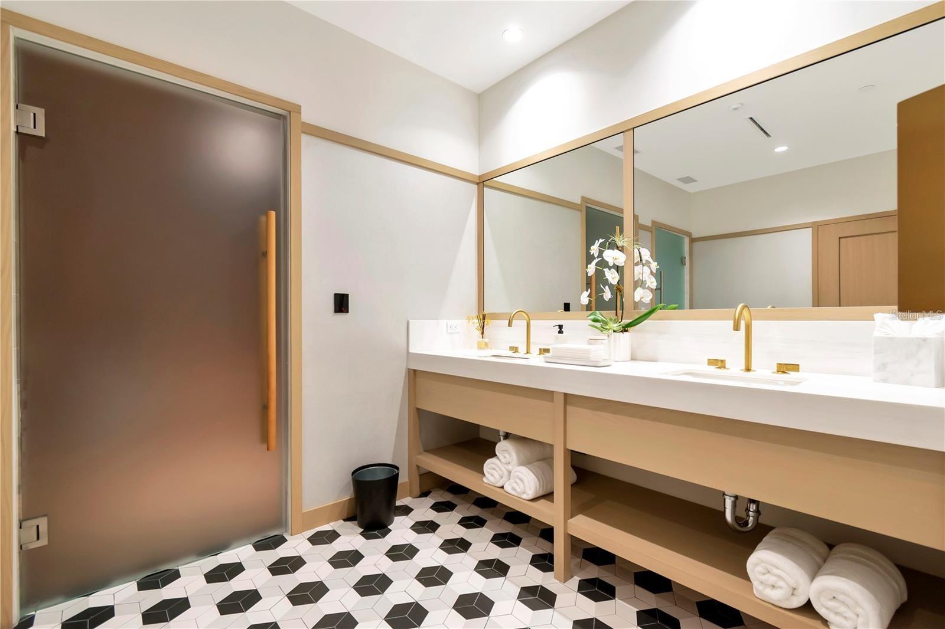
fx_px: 394
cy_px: 314
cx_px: 472
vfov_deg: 77.3
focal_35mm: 15
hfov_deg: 100.4
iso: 400
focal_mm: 10
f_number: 4.5
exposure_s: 1/13
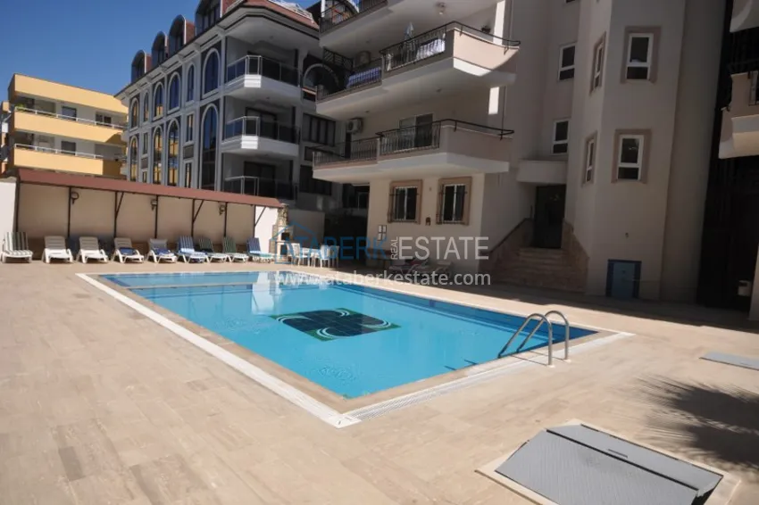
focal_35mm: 21
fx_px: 443
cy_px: 252
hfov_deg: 81.2
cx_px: 380
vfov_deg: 59.5
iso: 200
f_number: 10
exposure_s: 1/400
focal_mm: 14
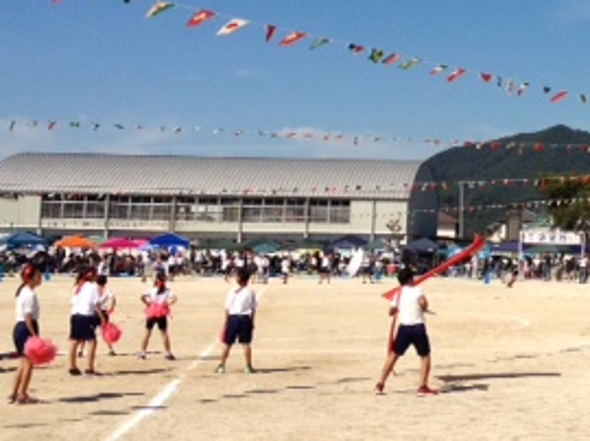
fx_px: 1413
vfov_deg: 17.4
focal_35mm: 83
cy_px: 20
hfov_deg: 22.5
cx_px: 621
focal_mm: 4.28
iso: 64
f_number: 2.4
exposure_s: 1/2907
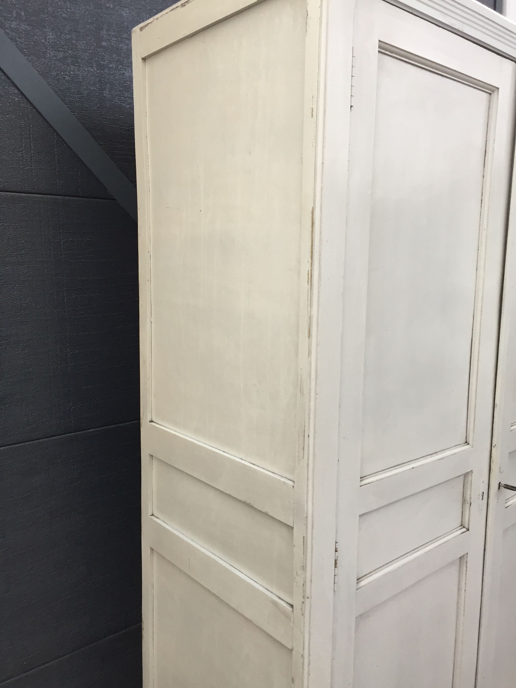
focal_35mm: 29
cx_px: 258
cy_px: 344
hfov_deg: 48.2
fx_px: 576
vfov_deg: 61.7
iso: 80
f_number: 2.2
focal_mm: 4.15
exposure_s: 1/33
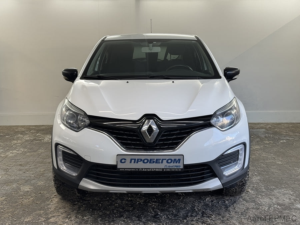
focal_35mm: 48
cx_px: 150
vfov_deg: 30.3
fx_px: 416
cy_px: 112
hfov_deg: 39.7
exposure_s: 1/128
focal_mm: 6.76
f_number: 1.78
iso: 50
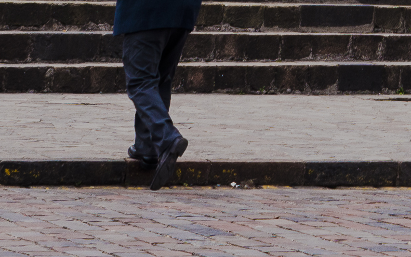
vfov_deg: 6.1
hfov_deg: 10.5
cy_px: -720
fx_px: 2084
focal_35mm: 186
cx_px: 764
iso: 100
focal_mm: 24
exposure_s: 1/350
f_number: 8
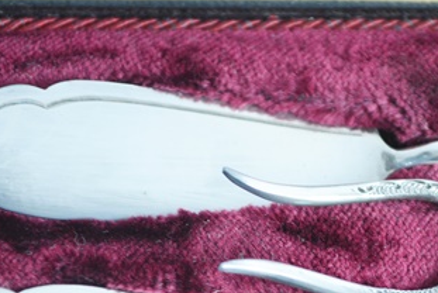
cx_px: 382
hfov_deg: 12.8
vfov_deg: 8.6
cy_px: 206
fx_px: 1936
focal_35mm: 159
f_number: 5.6
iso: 500
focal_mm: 55
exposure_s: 1/60
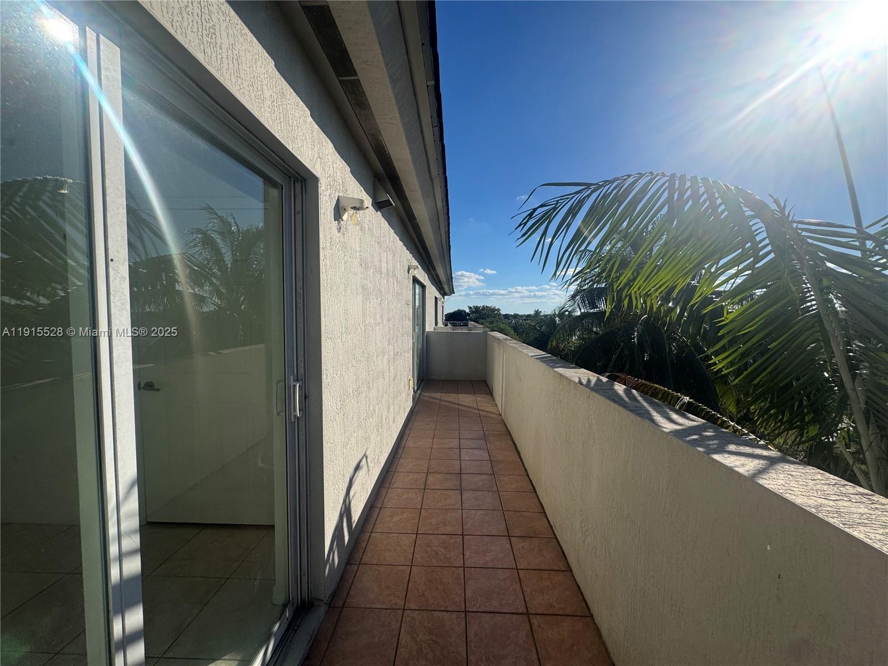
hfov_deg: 102.1
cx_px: 444
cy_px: 333
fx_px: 359
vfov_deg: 85.7
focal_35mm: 14
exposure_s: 1/3390
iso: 50
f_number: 2.2
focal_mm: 2.22
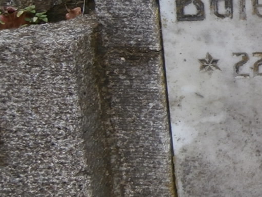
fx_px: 568
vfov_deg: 19.1
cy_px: 5
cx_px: 381
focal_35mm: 75
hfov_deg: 22.0
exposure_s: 1/160
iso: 100
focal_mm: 4.2
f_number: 3
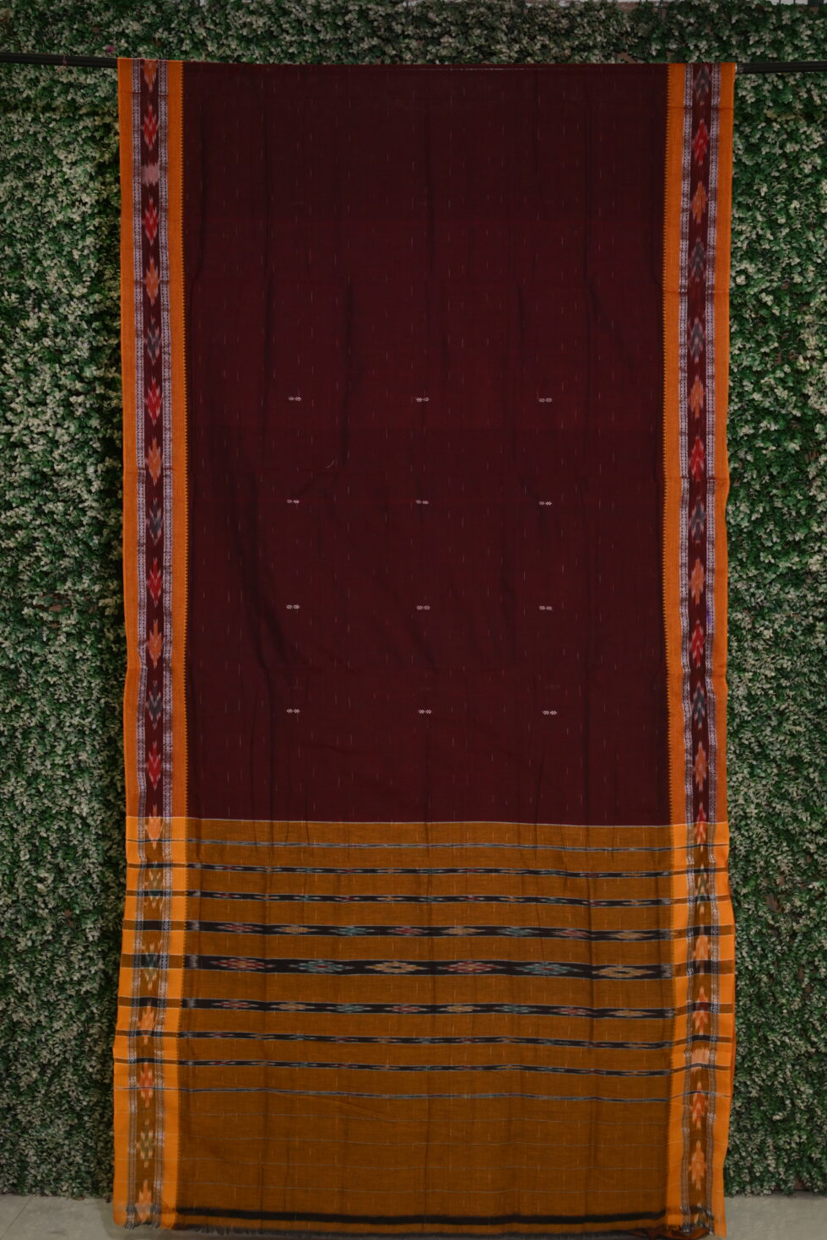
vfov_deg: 40.3
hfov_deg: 27.5
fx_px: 1688
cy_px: 615
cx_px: 416
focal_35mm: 49
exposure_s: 1/125
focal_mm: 48
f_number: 6.3
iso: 640
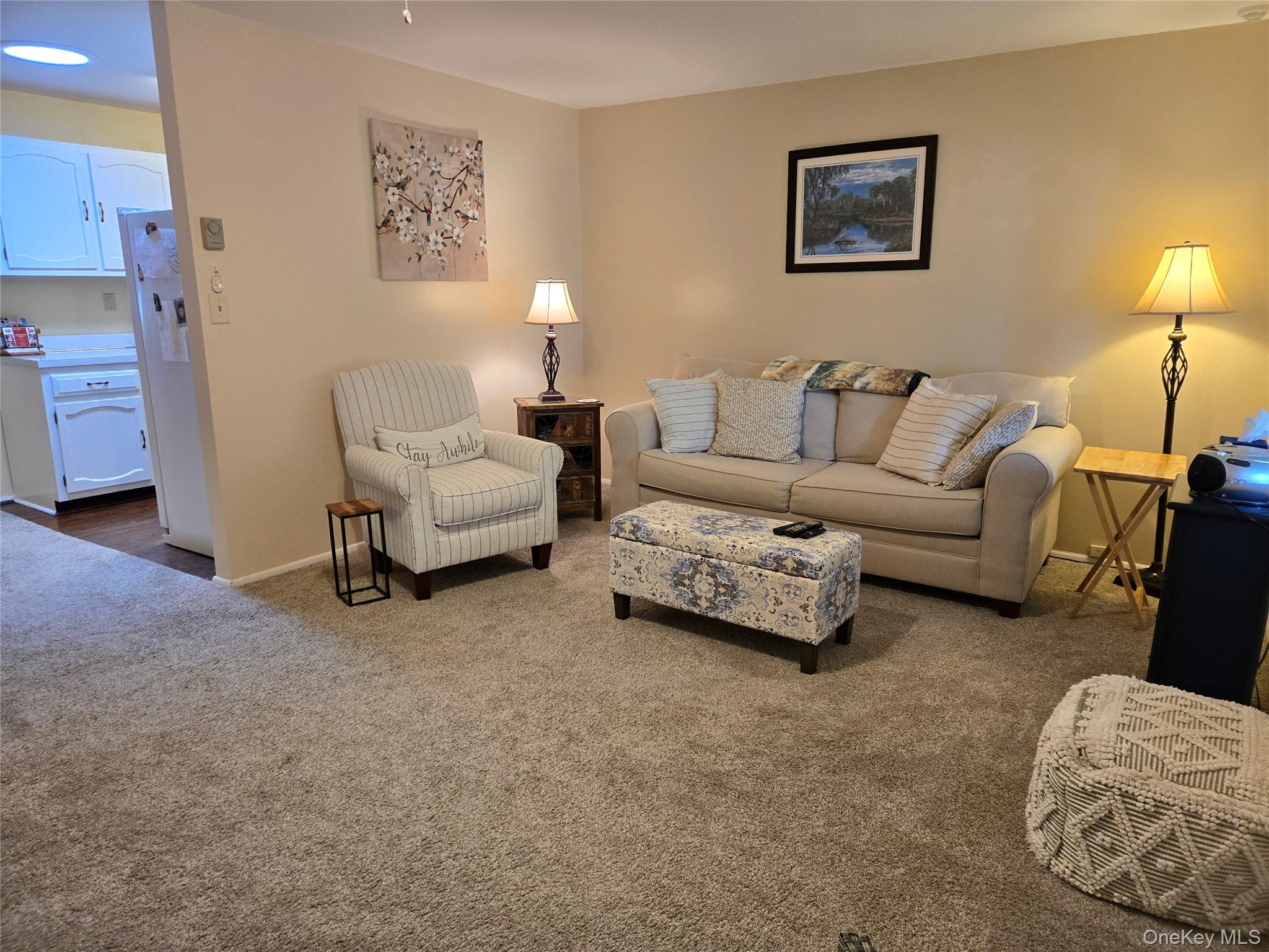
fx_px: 843
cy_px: 476
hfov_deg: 73.9
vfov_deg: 58.9
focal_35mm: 23
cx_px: 634
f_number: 1.8
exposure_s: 1/120
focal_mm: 5.4
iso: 320
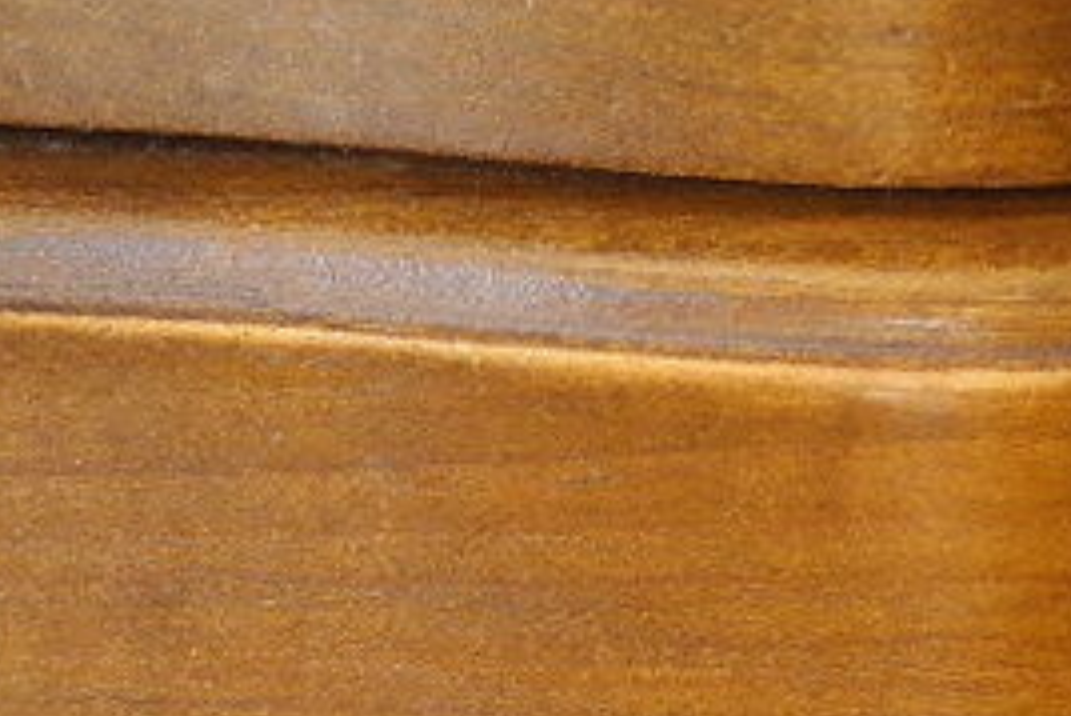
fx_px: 6905
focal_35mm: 232
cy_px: -364
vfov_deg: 5.9
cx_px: 1930
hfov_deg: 8.5
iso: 800
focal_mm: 24
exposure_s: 1/30
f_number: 5.6
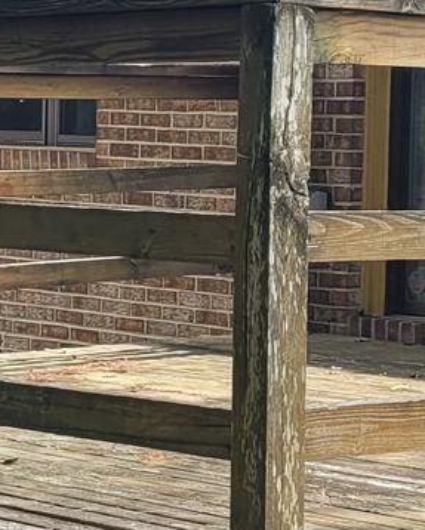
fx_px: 2277
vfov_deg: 13.3
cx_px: 342
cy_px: 235
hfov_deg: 10.6
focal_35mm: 145
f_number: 1.8
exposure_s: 1/681
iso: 40
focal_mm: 5.4
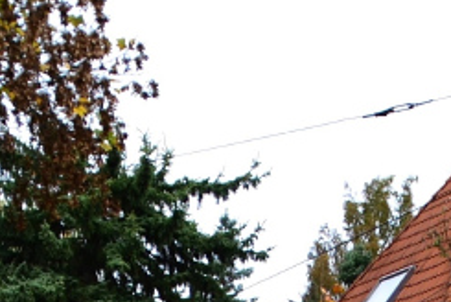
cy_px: 664
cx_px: 429
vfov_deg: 8.9
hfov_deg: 14.2
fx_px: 1794
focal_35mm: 143
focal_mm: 18
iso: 400
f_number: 6.3
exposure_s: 1/500
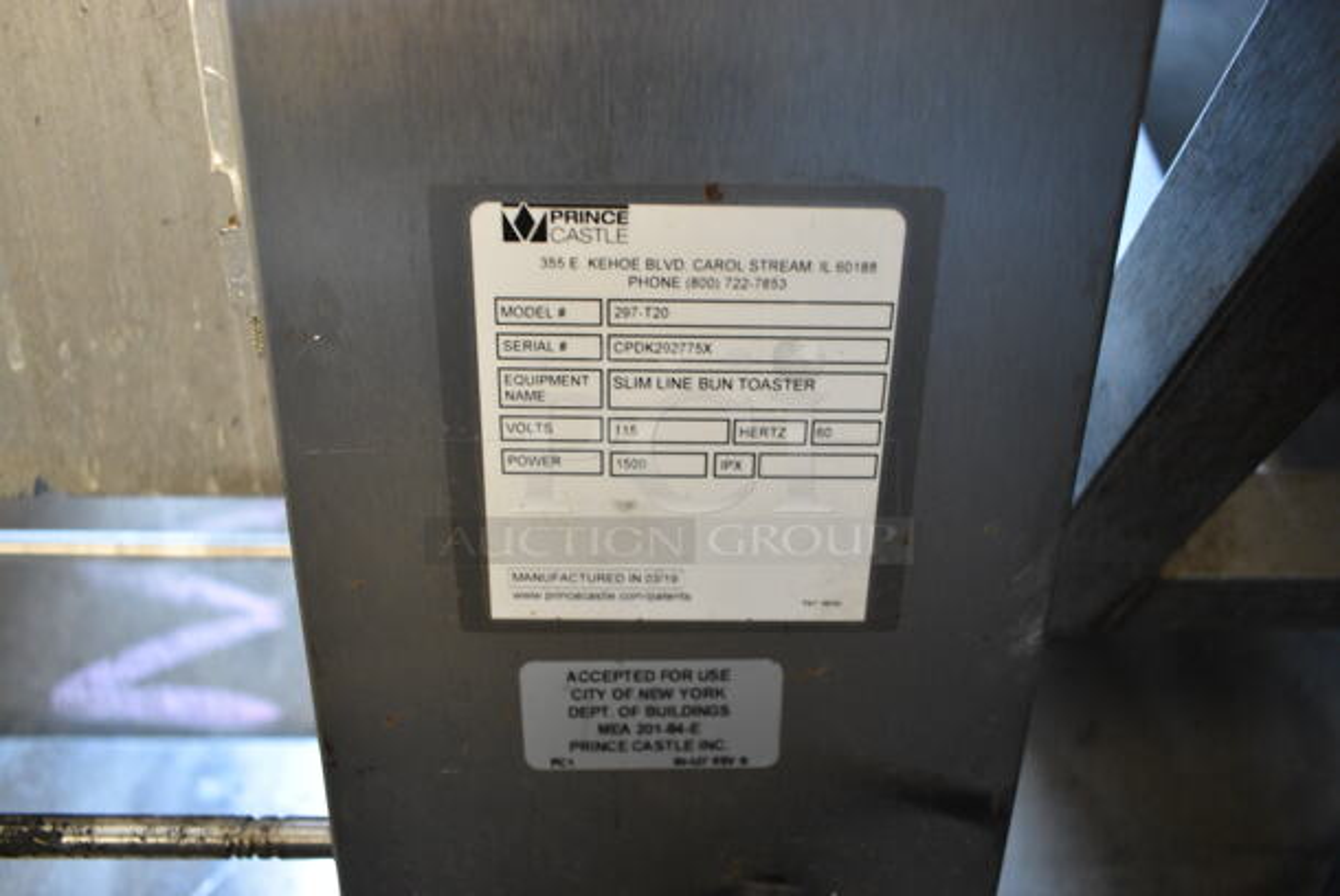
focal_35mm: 27
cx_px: 670
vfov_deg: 48.0
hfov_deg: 67.3
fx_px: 1006
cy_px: 448
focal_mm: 18
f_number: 3.5
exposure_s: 1/30
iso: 1600
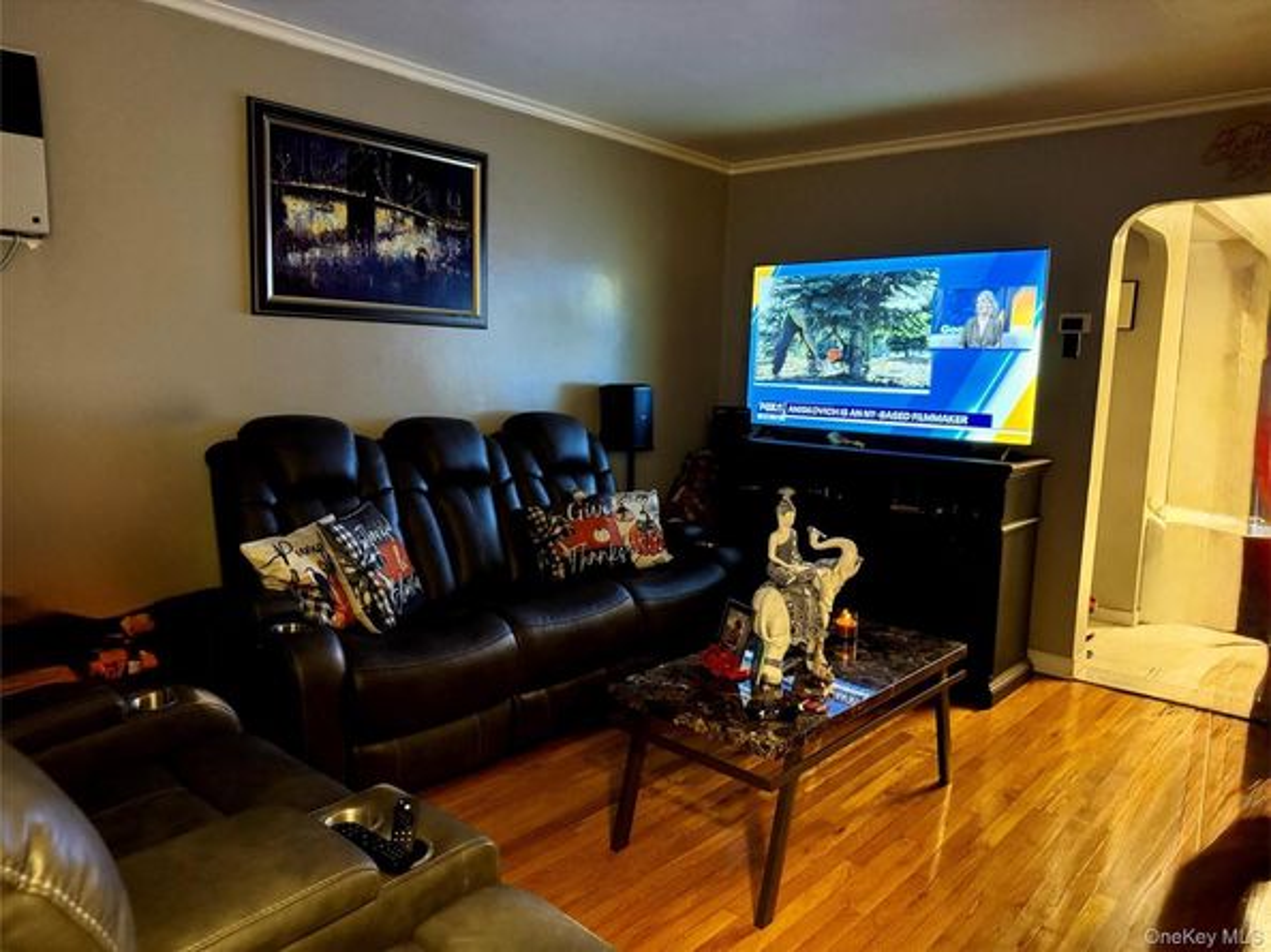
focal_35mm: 24
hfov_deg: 71.6
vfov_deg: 56.8
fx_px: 881
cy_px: 476
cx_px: 636
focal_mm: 6.76
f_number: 1.78
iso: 1000
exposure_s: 1/30
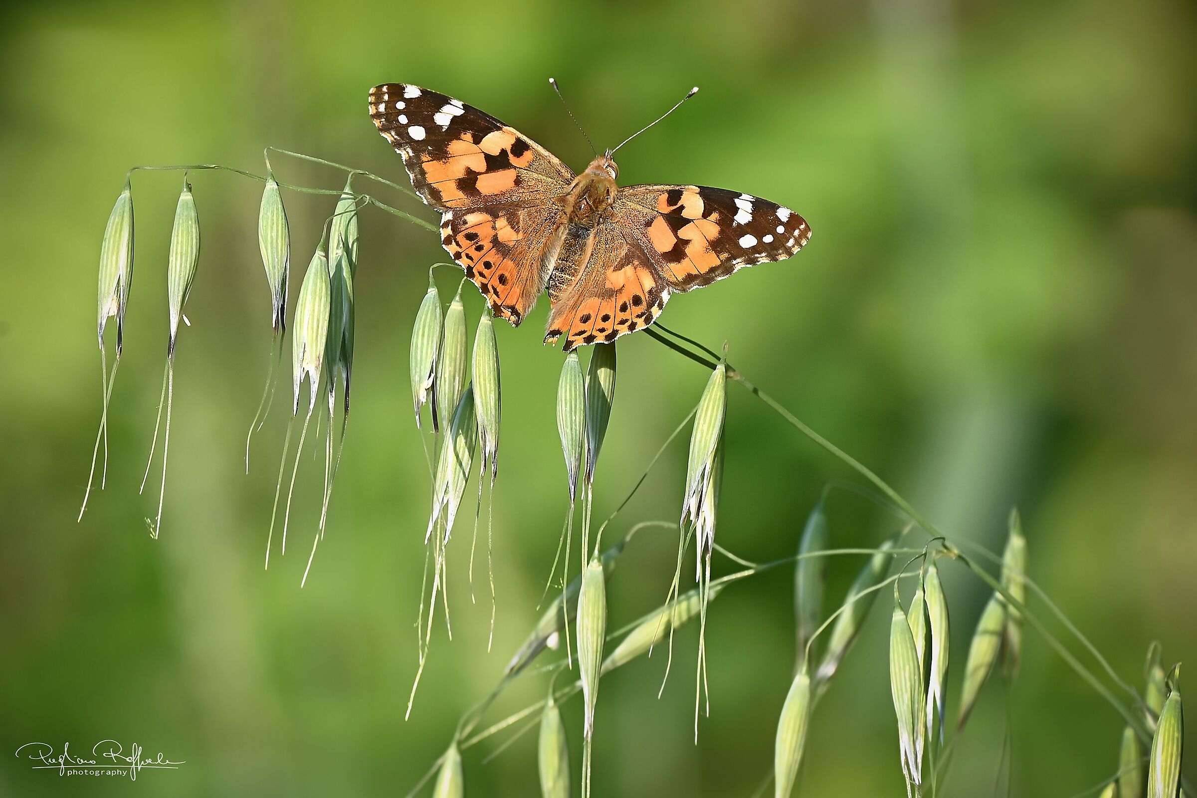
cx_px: 598
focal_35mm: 375
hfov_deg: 5.5
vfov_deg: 3.7
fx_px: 12468
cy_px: 399
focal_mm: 250
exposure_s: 1/250
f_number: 11
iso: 200
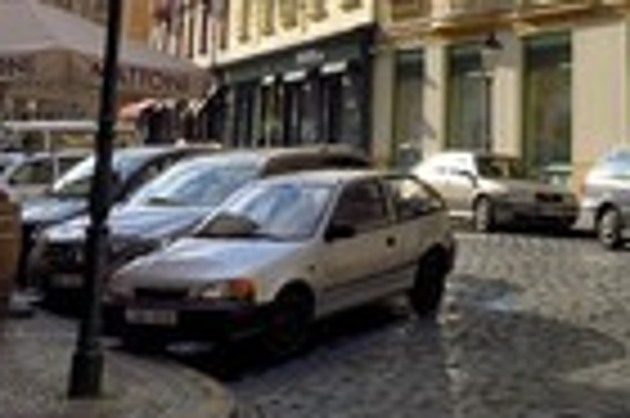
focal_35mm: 72
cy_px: -180
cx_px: 594
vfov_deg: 17.3
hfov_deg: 26.9
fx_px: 1259
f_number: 22
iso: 400
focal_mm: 24
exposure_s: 1/200
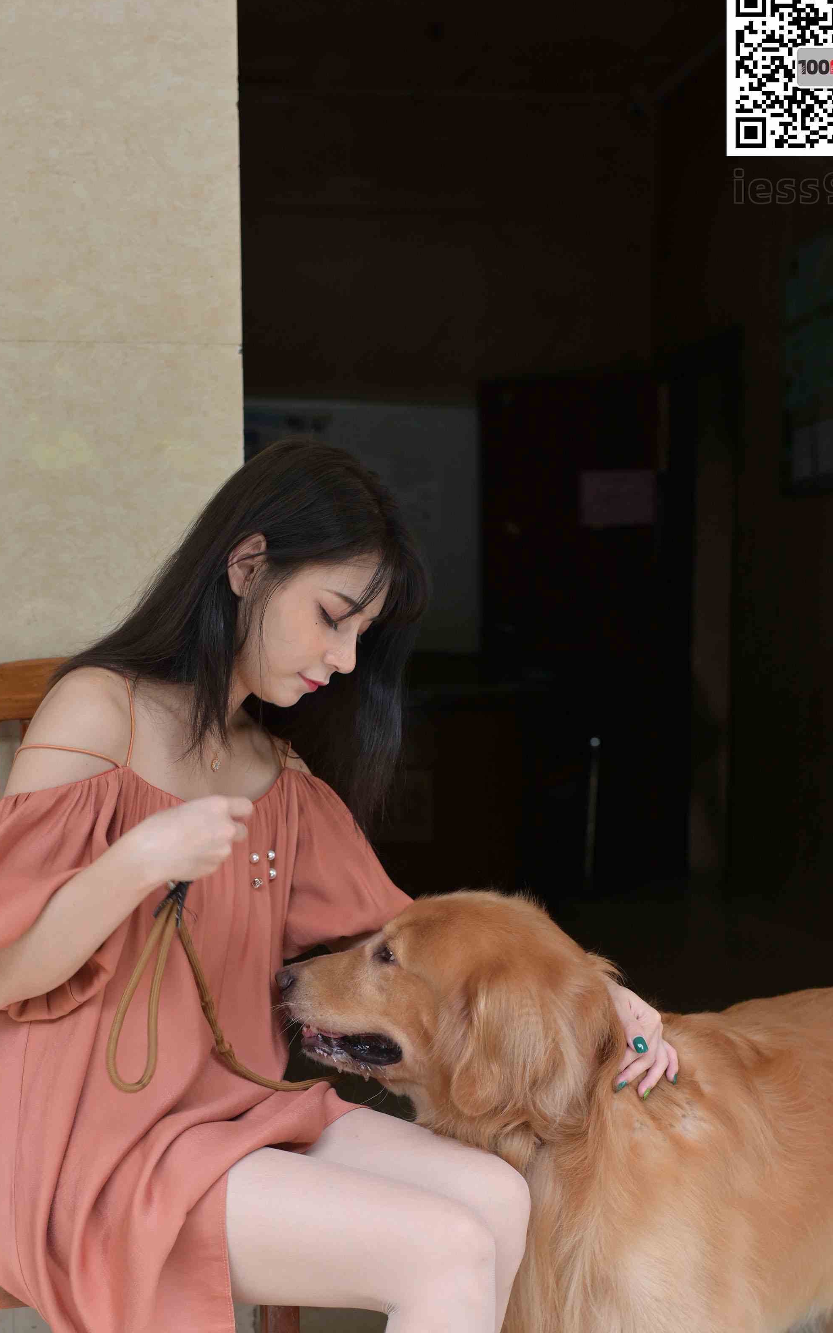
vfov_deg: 38.3
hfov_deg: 24.8
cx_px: 339
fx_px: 1889
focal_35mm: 52
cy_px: 919
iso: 200
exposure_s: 1/200
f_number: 3.2
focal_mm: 35
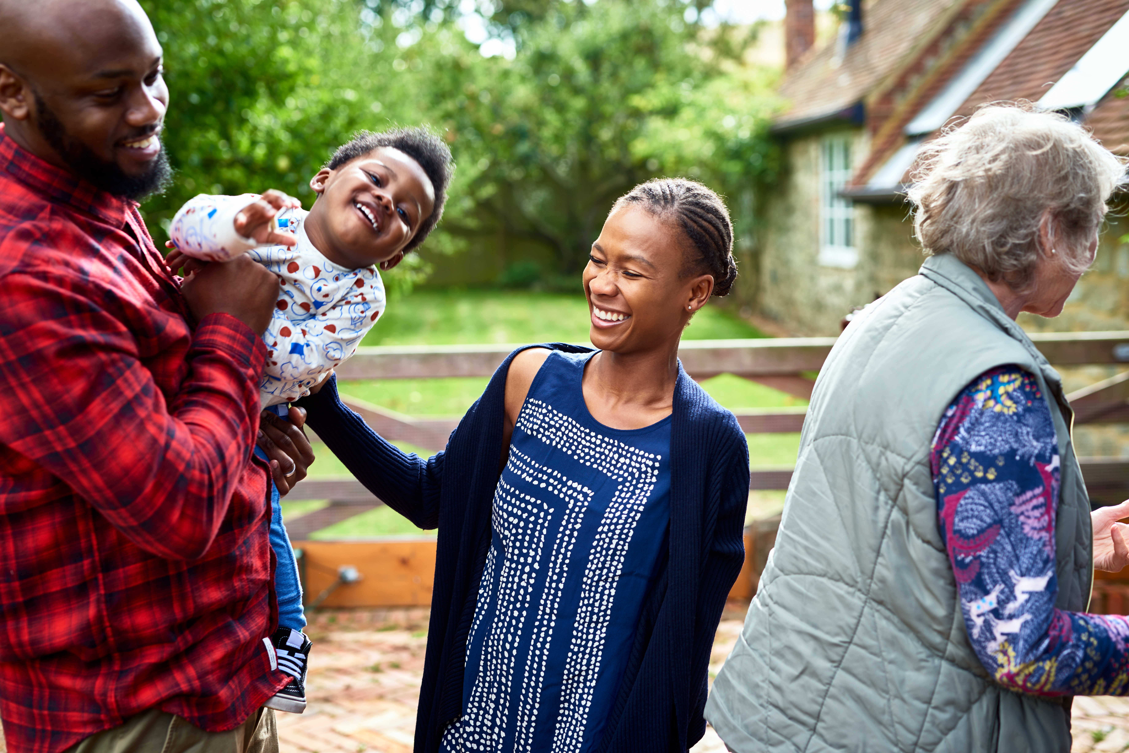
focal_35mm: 50
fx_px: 1568
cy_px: 376
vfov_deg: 27.0
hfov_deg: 39.6
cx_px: 564
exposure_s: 1/320
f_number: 2.5
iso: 160
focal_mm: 50
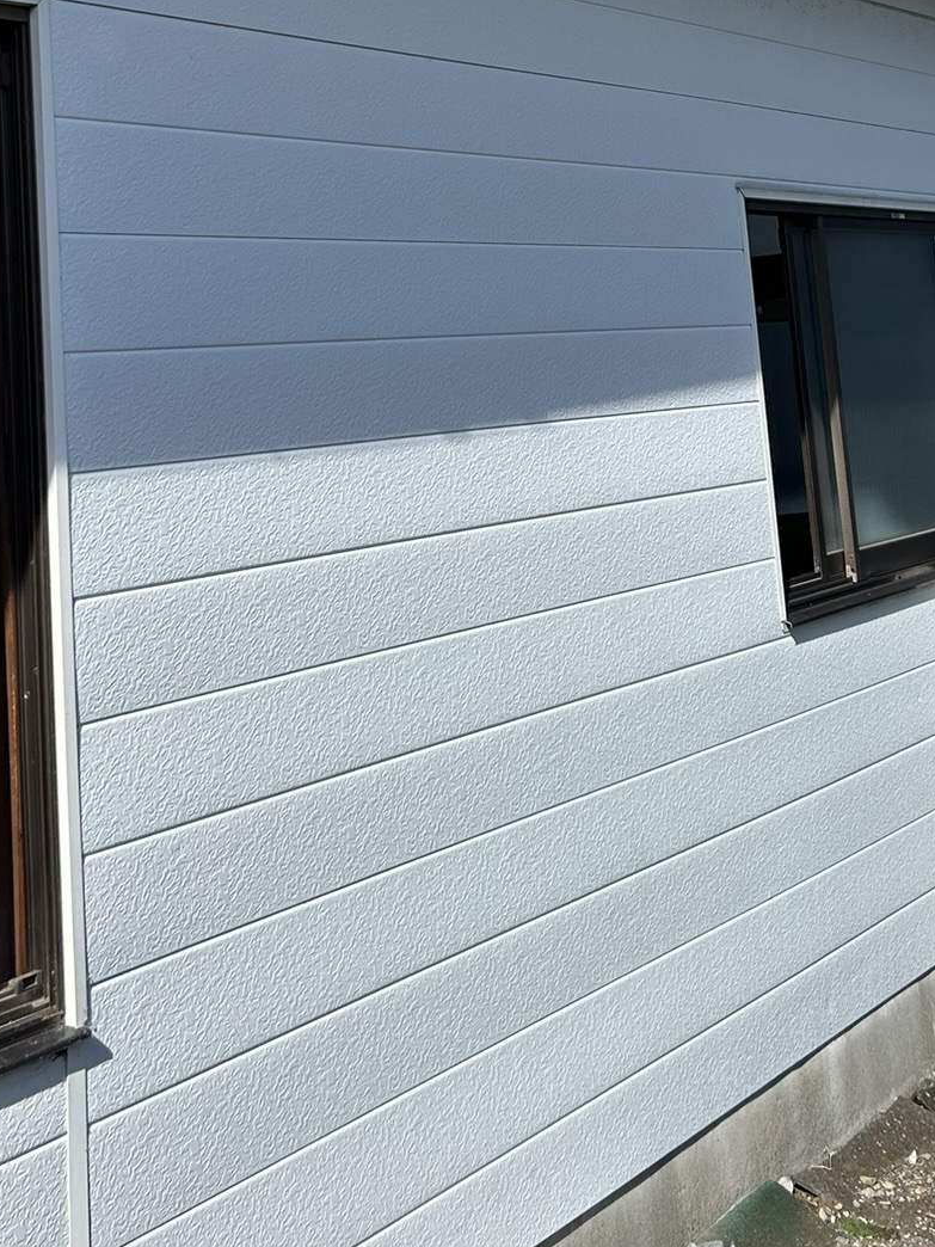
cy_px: 111
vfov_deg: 35.2
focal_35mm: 51
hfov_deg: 28.5
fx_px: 1837
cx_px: 517
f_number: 1.5
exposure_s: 1/4630
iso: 50
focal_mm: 5.7
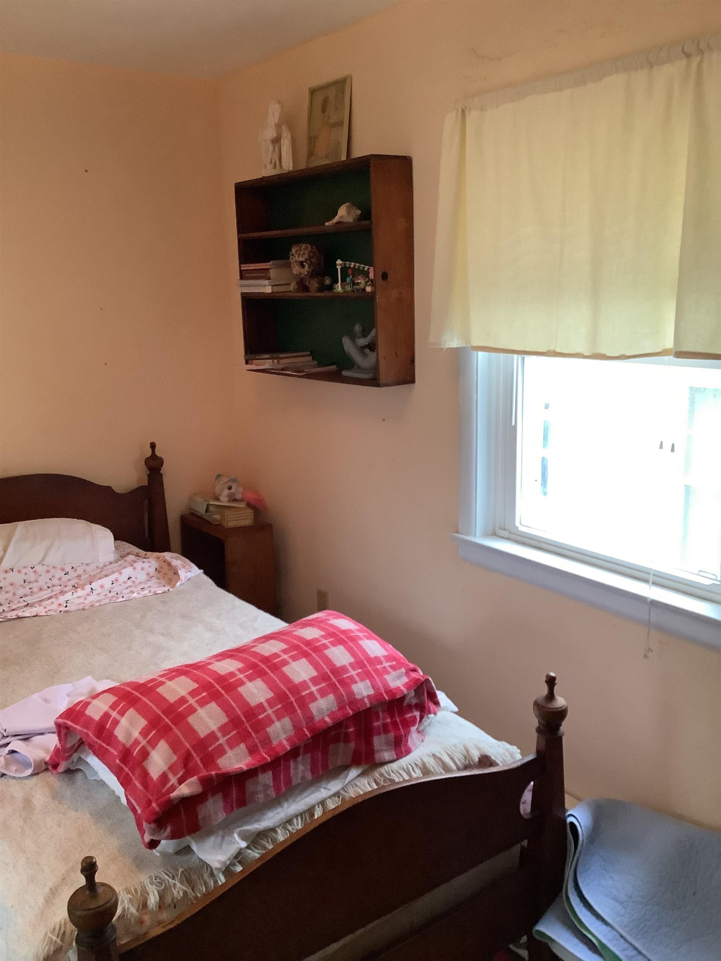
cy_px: 480
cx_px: 360
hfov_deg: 45.4
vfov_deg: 58.4
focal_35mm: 31
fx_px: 861
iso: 320
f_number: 2.4
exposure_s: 1/60
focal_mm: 3.3
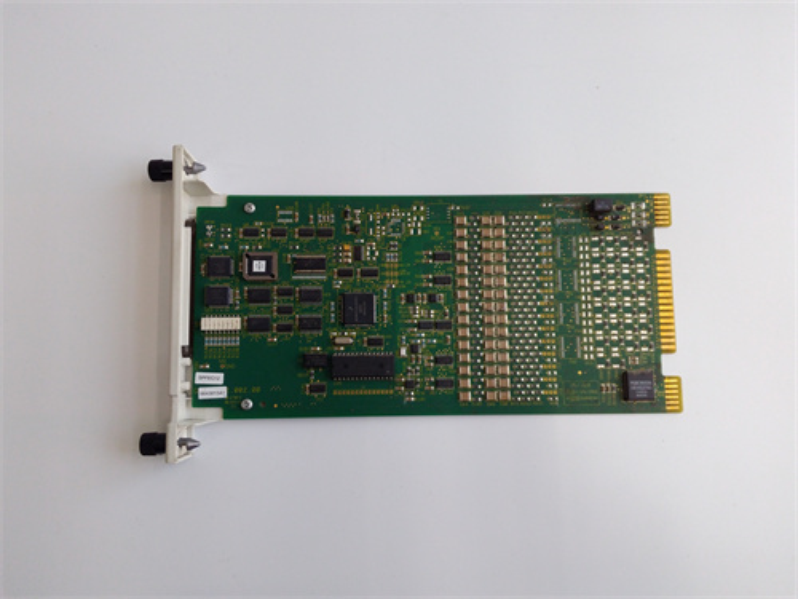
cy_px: 300
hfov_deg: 65.3
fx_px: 622
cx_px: 399
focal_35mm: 27
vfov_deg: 51.4
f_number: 2
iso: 177
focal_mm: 3.79
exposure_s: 1/33
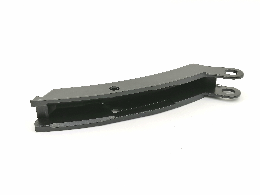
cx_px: 130
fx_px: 308
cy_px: 98
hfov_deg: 45.8
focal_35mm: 41
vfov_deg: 35.1
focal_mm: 5.3
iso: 50
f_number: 1.8
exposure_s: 1/100
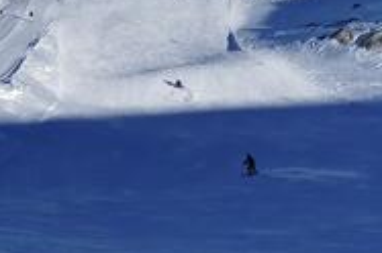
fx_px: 1642
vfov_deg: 8.3
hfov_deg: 12.9
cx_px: -98
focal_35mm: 155
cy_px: -301
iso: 50
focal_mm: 5.58
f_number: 1.8
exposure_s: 1/7353
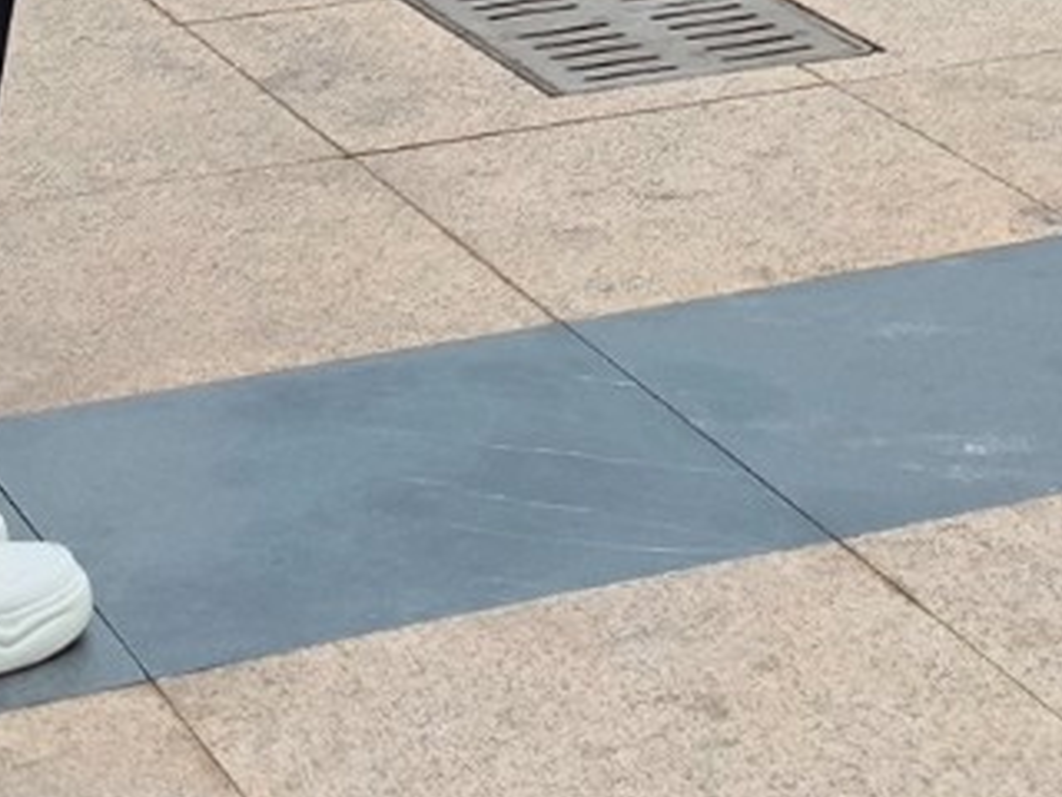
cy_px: -1086
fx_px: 4142
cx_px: 903
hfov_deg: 14.5
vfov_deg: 9.8
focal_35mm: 135
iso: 80
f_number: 1.7
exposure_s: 1/3262
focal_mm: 5.35
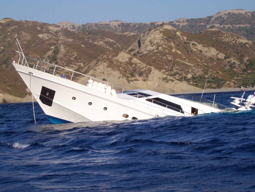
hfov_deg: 19.3
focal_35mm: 102
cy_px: 96
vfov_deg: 14.5
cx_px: 128
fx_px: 751
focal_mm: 16.8
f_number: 9.5
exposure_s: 1/250
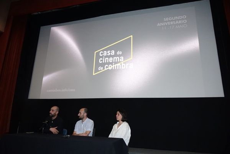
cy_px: 77
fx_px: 160
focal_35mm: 25
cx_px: 115
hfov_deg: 71.5
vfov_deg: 51.3
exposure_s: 1/50
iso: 1600
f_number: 2.8
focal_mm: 8.99
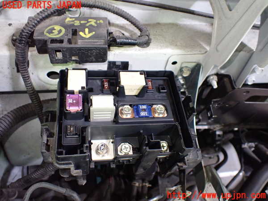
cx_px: 134
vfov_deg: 46.8
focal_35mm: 30
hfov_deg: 60.0
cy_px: 100
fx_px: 232
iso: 800
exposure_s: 1/100
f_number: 2.3
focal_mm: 5.4
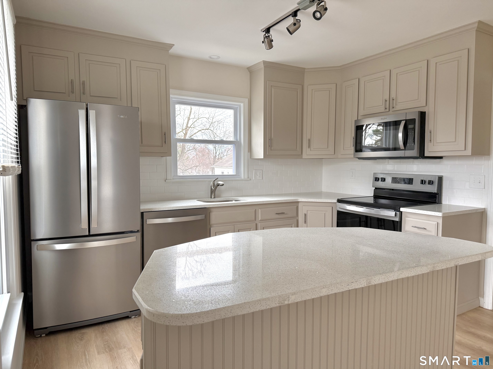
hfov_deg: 71.6
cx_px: 246
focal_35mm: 24
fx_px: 342
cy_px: 184
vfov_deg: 56.8
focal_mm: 6.76
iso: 160
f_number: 1.78
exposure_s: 1/228
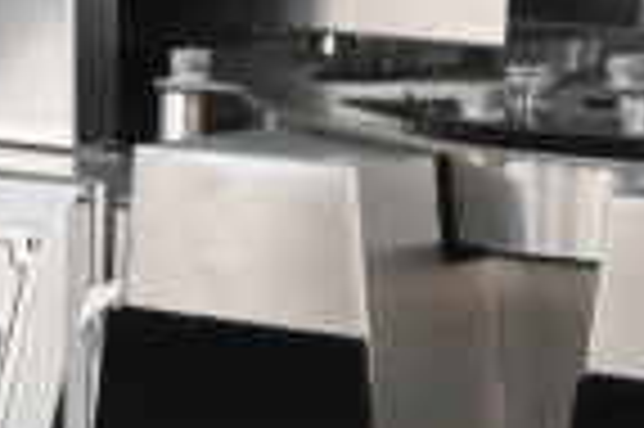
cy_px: 182
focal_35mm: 208
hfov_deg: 8.9
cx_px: -928
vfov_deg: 6.6
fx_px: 3717
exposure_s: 1/60
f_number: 10
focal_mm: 33
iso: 10000
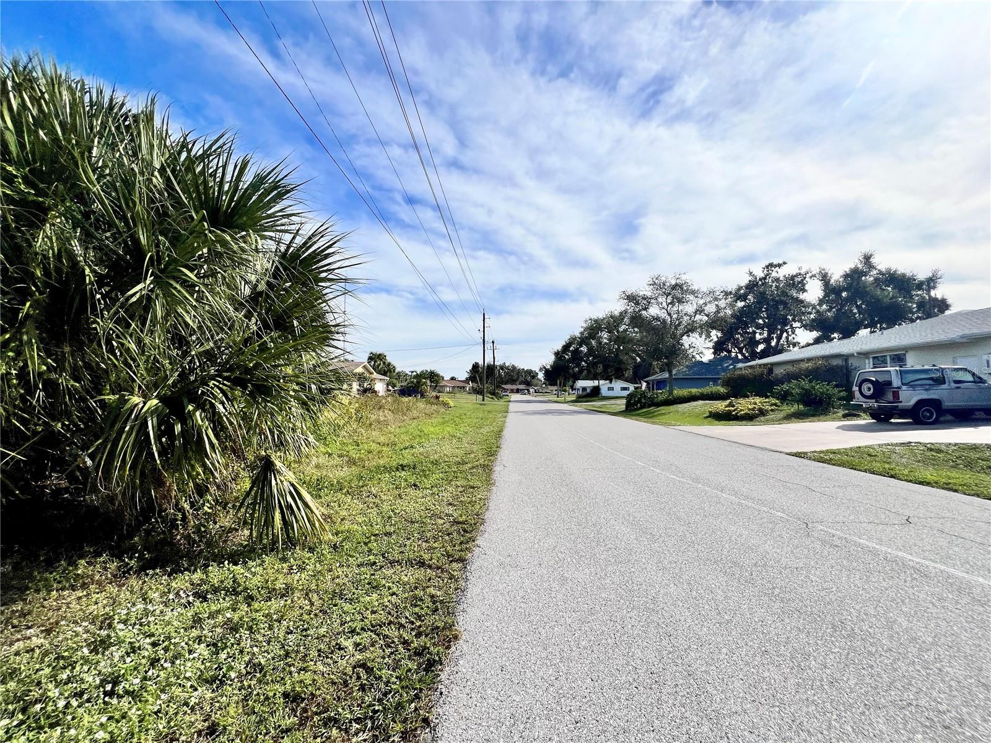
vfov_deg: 89.9
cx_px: 496
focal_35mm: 13
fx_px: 372
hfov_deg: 106.2
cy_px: 372
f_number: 1.8
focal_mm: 1.57
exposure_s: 1/3534
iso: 40
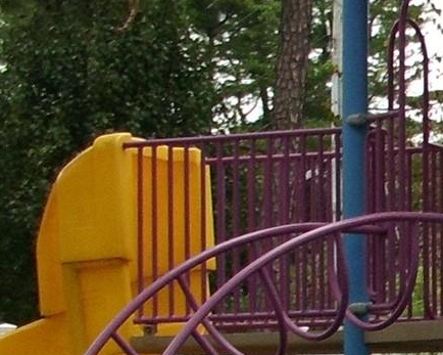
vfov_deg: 9.2
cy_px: 440
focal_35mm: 166
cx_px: 1027
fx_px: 2176
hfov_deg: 10.2
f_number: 7.3
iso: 100
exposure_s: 1/100
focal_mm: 6.3
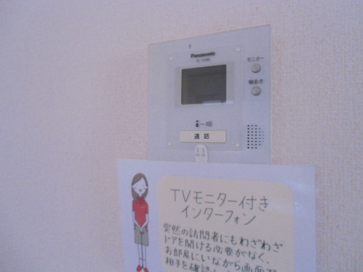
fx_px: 252
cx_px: 182
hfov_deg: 71.6
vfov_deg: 56.8
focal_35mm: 24
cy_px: 136
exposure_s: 1/80
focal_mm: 4.24
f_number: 3
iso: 400
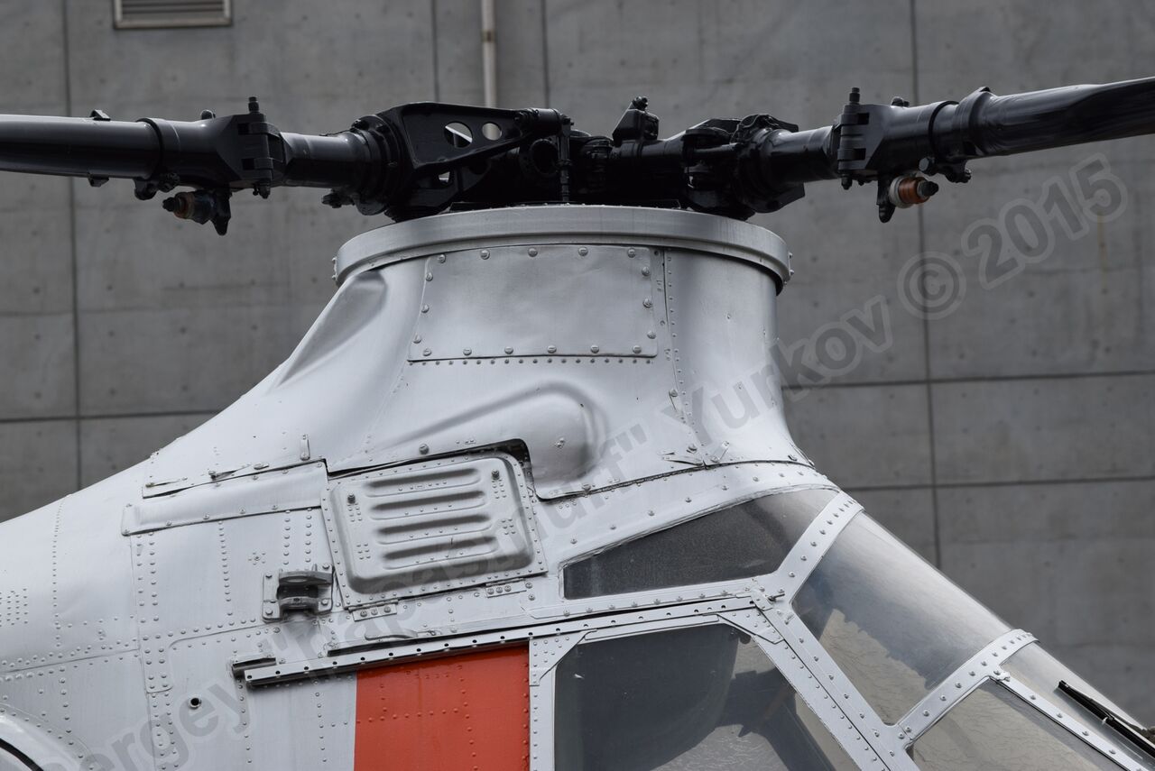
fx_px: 5297
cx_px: 578
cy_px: 386
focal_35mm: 165
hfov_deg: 12.4
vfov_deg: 8.3
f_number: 10
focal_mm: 110
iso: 200
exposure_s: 1/400
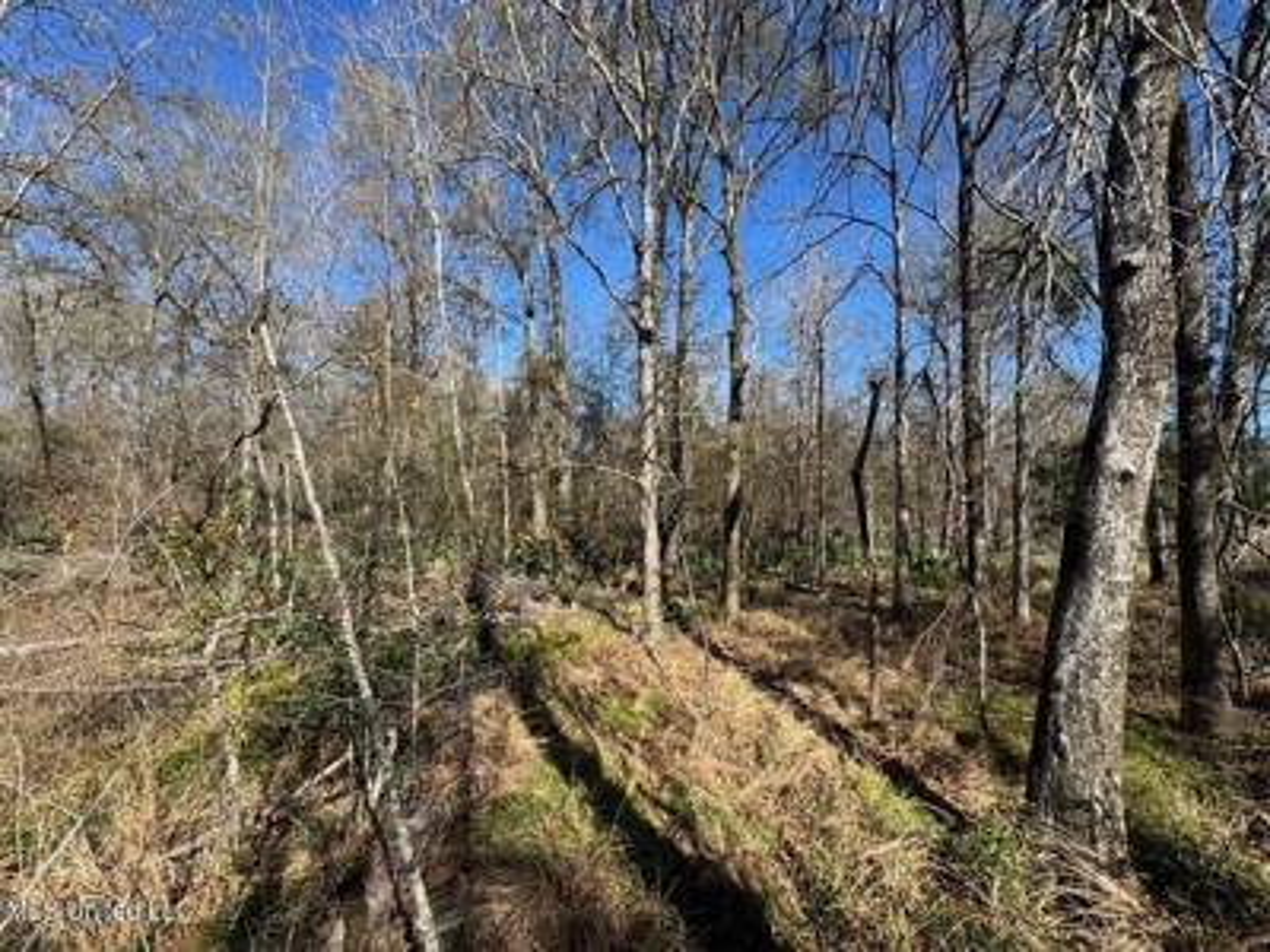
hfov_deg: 102.1
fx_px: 514
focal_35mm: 14
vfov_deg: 85.7
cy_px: 476
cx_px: 635
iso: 40
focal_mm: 2.22
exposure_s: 1/868
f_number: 2.2
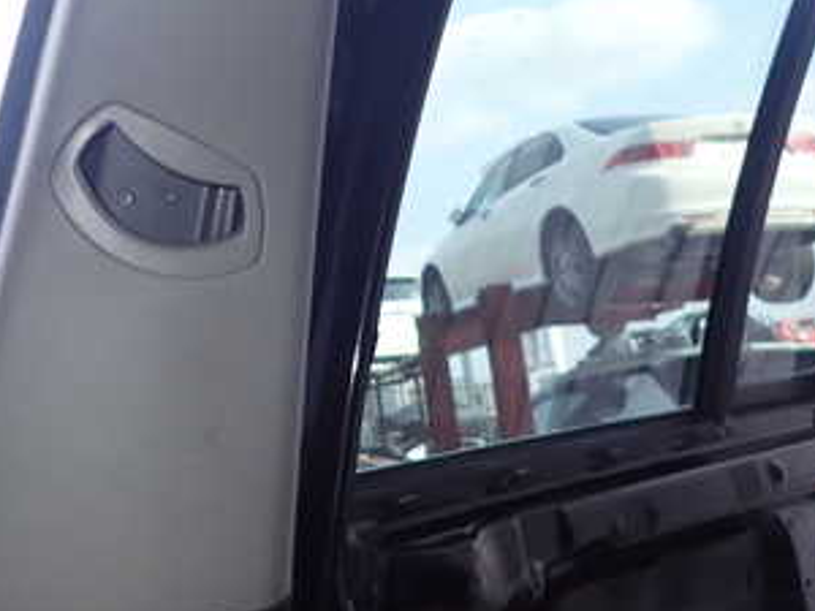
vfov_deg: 28.4
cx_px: 149
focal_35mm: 50
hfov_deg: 36.7
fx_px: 1177
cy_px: 103
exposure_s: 1/30
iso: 100
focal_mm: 4.5
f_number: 5.6
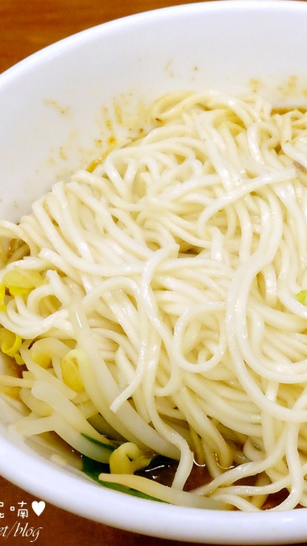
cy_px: 272
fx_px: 826
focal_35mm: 57
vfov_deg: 36.6
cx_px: 242
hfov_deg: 20.8
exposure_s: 1/60
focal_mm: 24.3
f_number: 13
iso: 5000
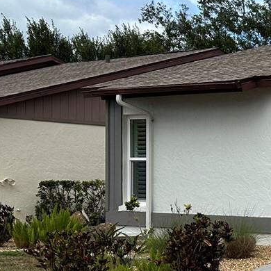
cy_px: 207
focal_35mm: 87
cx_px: 471
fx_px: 771
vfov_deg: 19.8
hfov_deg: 16.9
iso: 80
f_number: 1.78
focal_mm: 6.86
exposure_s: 1/5525
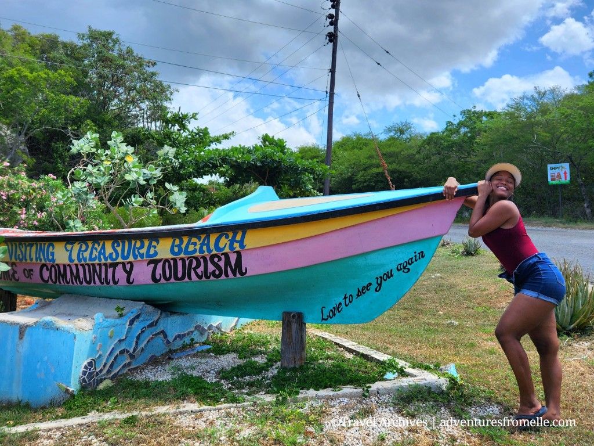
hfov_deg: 73.9
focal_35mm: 23
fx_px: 395
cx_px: 297
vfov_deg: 58.9
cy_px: 223
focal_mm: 5.4
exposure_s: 1/2500
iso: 20
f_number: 1.8
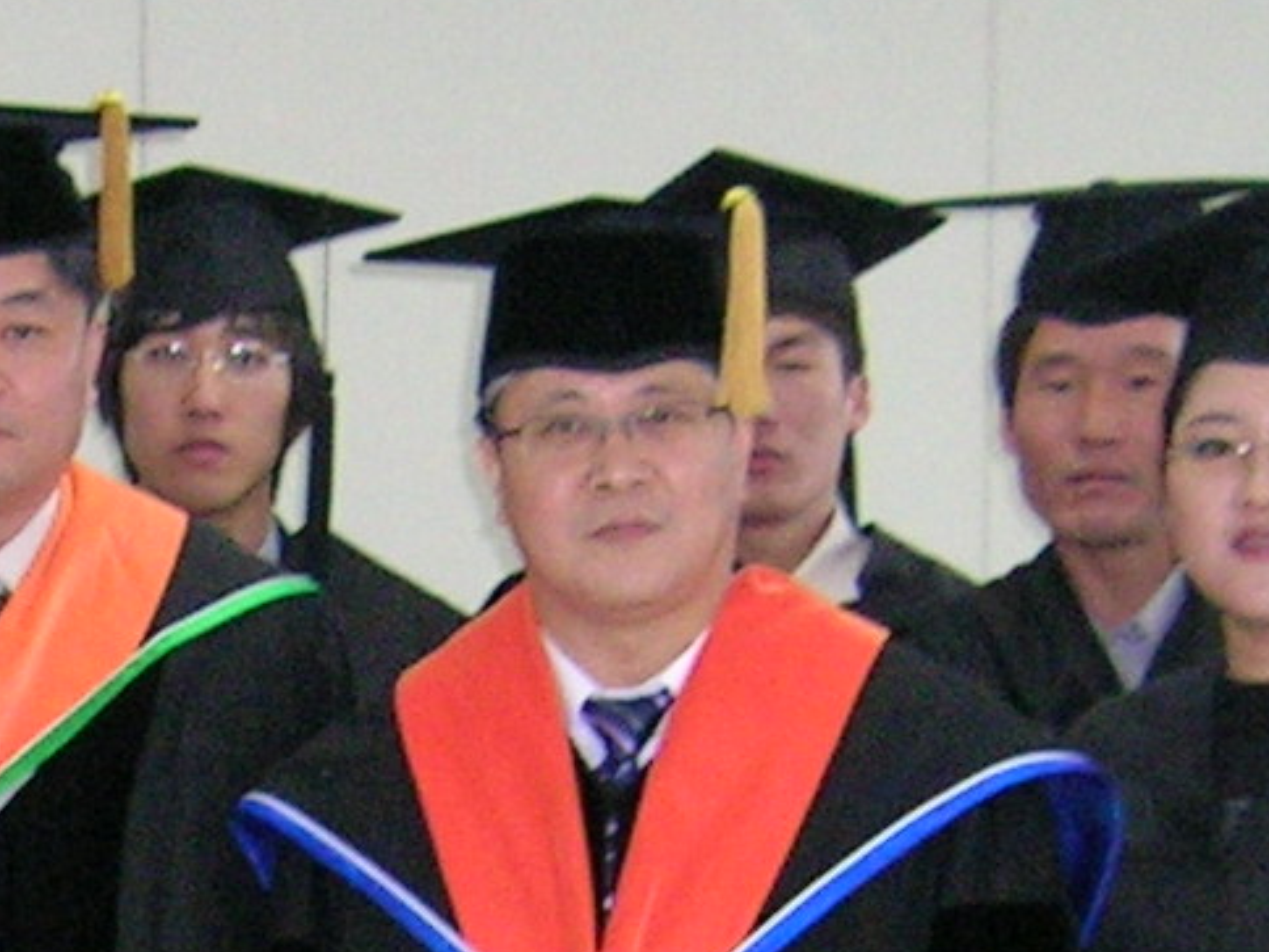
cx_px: -388
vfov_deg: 9.8
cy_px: 1324
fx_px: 5426
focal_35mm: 148
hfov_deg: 12.9
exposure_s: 1/60.1
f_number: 2.8
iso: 200
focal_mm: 5.4
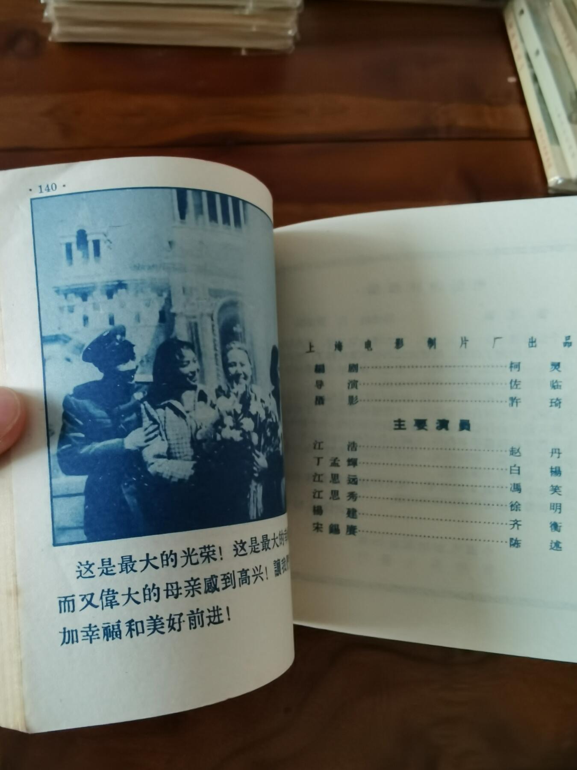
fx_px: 600
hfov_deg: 51.4
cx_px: 288
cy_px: 385
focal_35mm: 27
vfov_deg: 65.3
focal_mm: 2.26
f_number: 2.2
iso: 640
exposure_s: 1/20
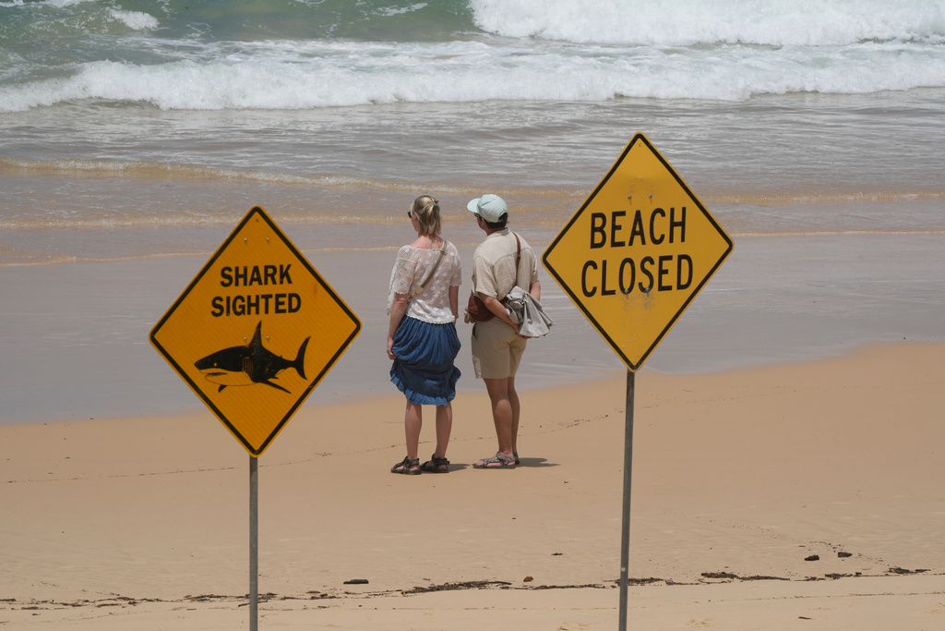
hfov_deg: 9.0
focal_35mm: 229
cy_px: 316
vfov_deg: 6.0
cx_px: 472
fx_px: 6012
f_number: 16
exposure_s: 1/1250
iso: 400
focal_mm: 229
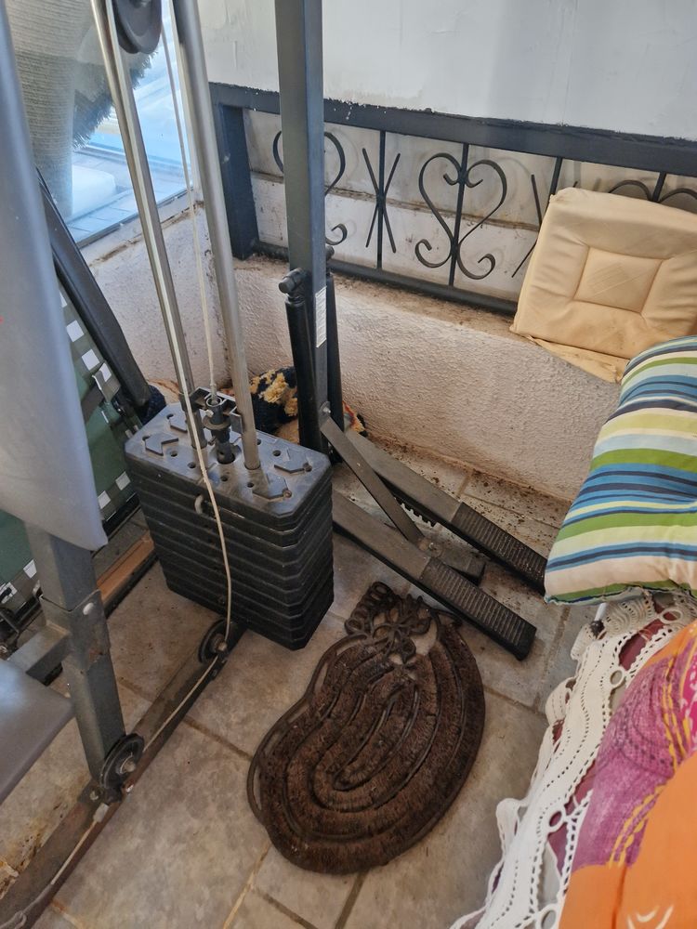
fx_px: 617
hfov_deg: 58.9
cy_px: 464
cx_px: 348
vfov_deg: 73.9
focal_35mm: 23
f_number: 1.8
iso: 800
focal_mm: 5.4
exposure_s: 1/100
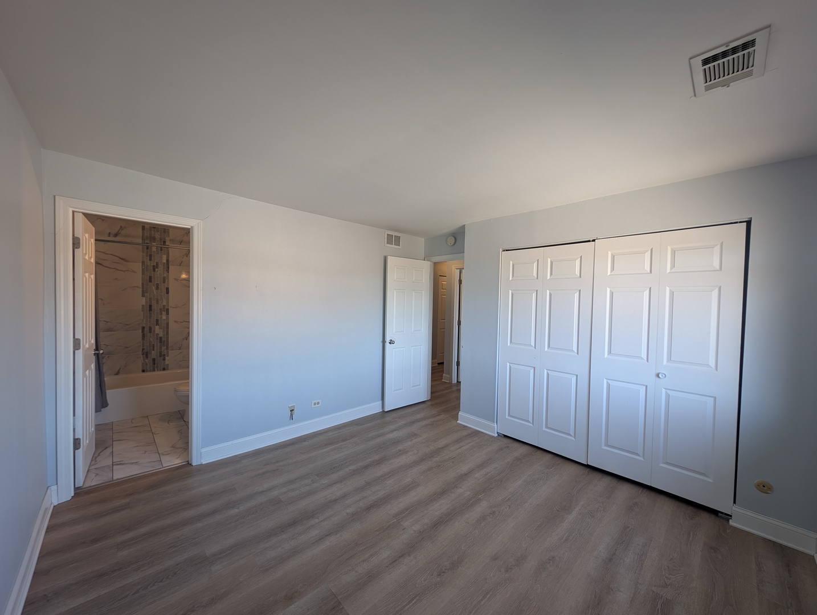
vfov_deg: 94.7
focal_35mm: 12
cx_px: 408
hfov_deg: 110.5
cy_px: 308
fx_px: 284
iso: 41
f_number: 1.95
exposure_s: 1/30
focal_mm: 2.23
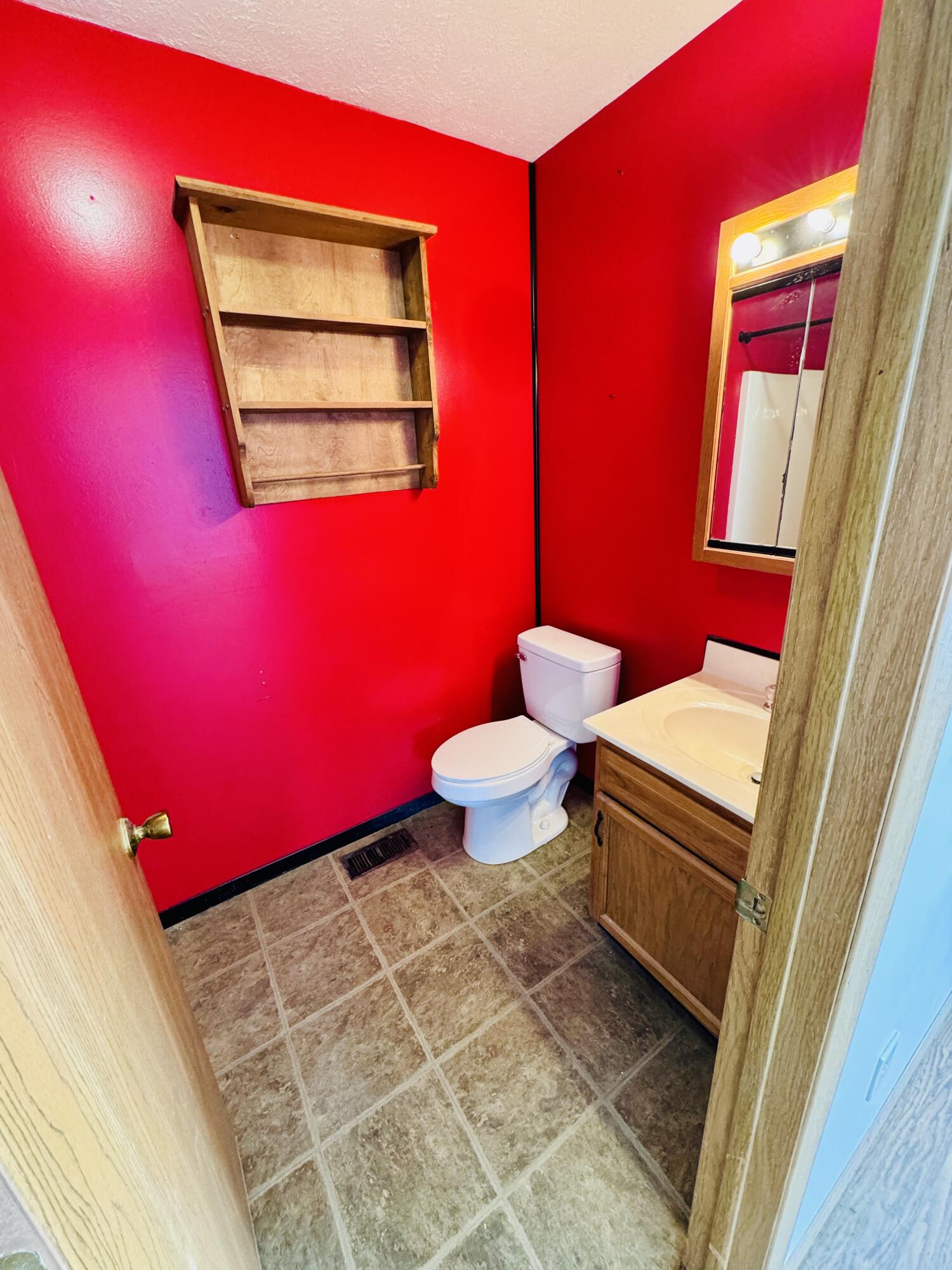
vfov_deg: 102.1
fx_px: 513
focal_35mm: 14
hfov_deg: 85.7
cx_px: 476
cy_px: 635
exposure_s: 1/60
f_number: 2.2
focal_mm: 2.22
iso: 500
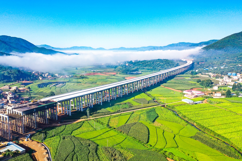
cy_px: 80
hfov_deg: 65.5
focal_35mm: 28
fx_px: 188
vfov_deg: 46.4
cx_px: 121
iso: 100
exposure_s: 1/800
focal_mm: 10.26
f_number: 2.8
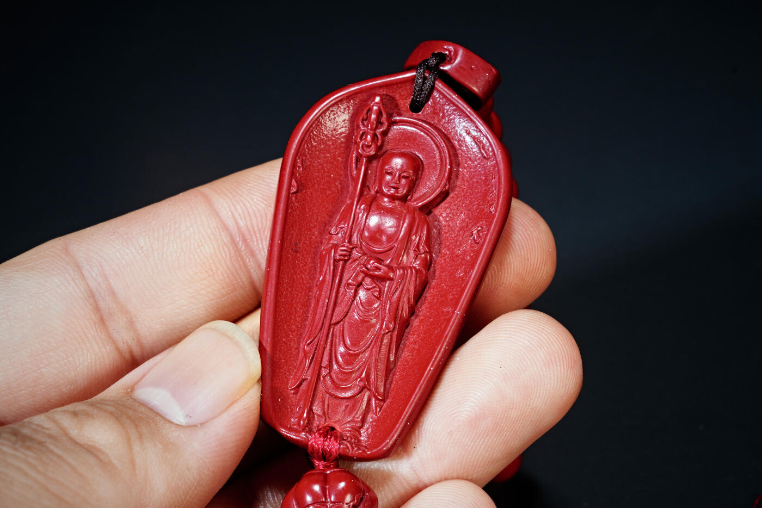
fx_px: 2985
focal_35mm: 141
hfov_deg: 14.5
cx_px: 381
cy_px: 254
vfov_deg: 9.7
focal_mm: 94
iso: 100
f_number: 18
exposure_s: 1/160
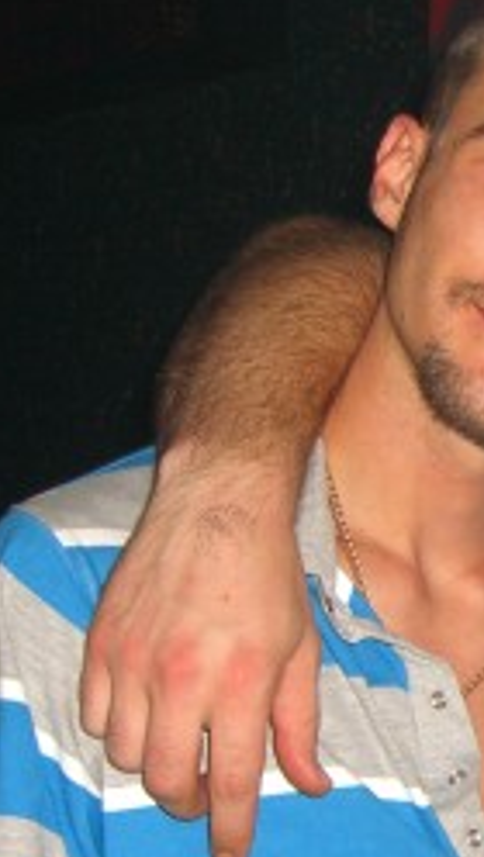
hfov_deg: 11.6
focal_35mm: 100
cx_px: 723
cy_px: 532
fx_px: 2275
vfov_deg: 21.3
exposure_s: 1/60
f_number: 2.8
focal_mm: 7.9
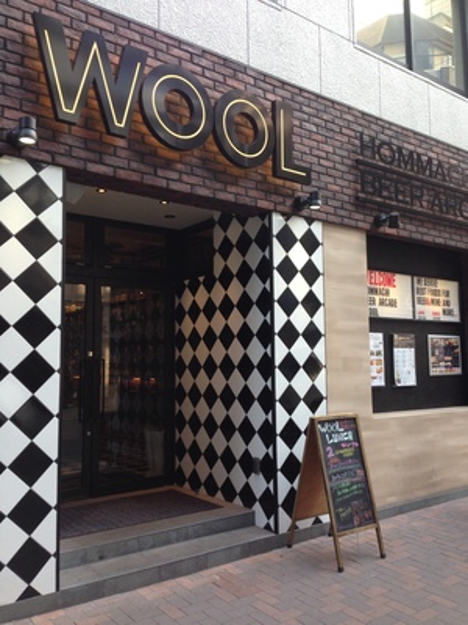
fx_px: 595
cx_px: 234
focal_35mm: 33
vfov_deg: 55.4
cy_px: 312
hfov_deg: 42.9
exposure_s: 1/132
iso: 50
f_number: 2.4
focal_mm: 4.12
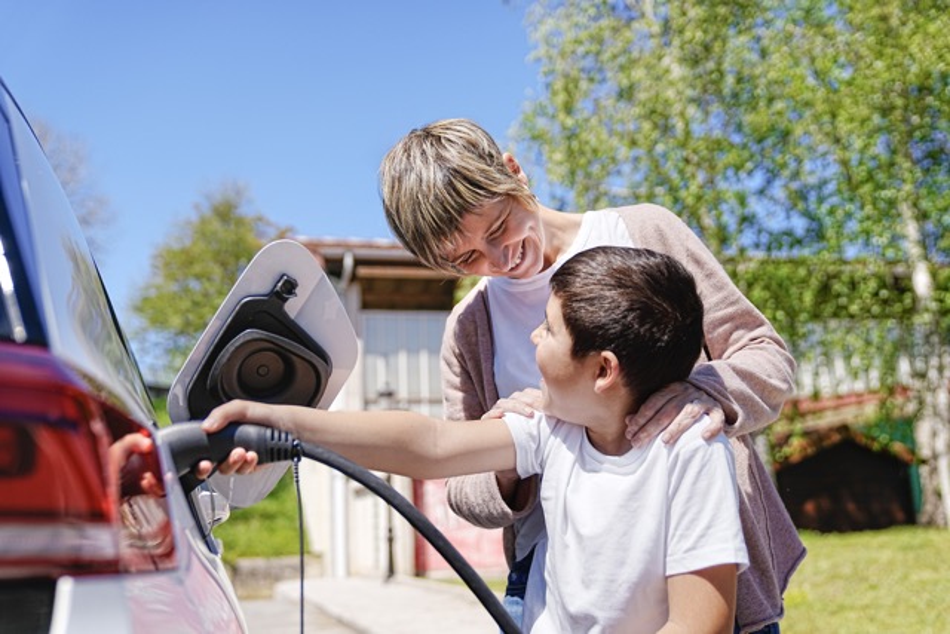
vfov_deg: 36.9
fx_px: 950
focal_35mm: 36
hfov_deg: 53.1
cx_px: 475
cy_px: 317
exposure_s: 1/3200
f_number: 2.8
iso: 100
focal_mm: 36
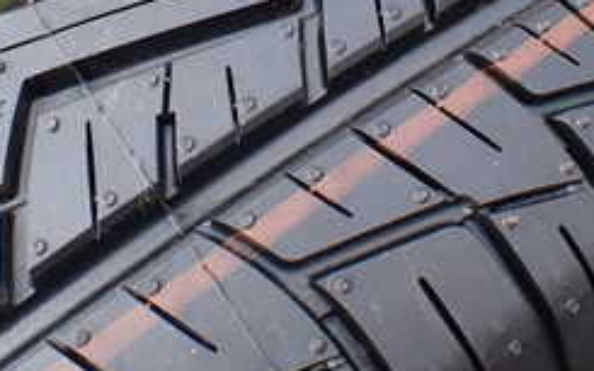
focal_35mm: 78
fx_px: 1262
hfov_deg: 26.5
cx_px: 318
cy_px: -46
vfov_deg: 16.2
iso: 100
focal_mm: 5.4
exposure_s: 1/160
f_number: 3.2
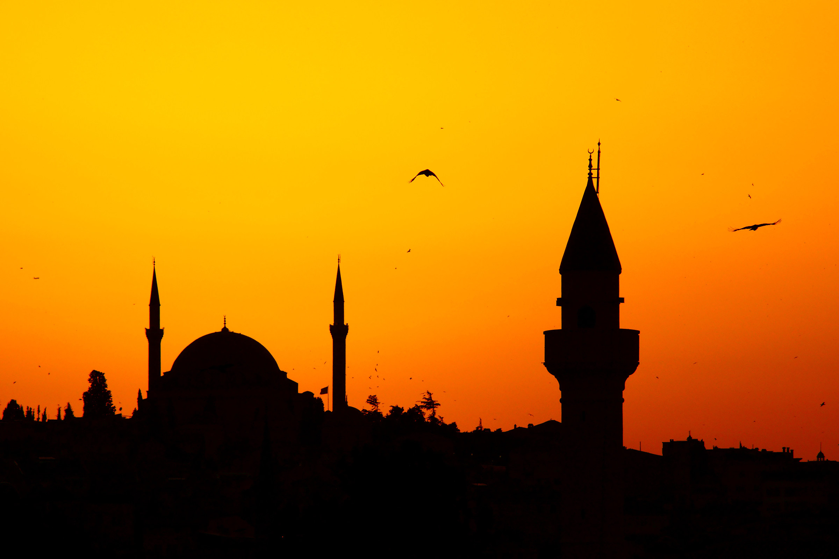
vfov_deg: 5.7
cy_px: 280
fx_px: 5593
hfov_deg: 8.6
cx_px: 420
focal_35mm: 240
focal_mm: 160
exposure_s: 1/640
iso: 400
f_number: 11
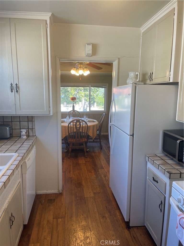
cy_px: 123
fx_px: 177
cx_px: 92
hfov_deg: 54.9
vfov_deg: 69.4
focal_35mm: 25
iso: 64
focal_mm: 5.1
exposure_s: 1/120
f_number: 1.6
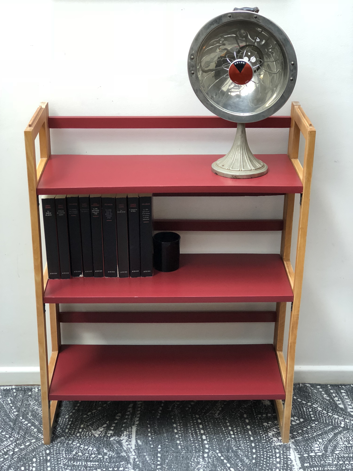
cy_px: 236
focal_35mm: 57
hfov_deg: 25.7
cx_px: 176
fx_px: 775
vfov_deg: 33.8
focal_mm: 6.6
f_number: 2.8
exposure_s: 1/60
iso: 320
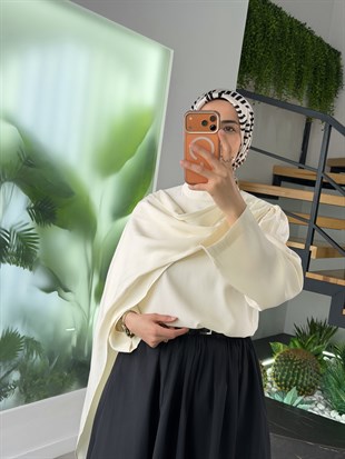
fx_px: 638
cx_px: 172
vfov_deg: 39.6
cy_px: 230
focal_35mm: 48
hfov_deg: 30.3
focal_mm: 6.76
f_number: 1.78
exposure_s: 1/209
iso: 64
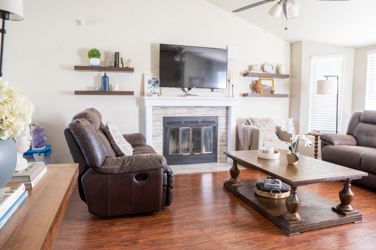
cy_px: 125
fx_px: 251
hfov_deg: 73.7
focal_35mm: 24
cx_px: 188
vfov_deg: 53.1
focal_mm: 16
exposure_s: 1/1.67
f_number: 11
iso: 160
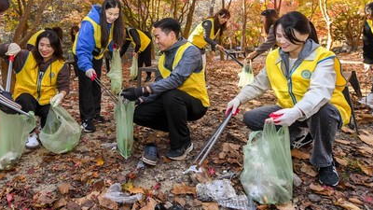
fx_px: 218
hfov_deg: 79.5
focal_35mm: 22
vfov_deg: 49.9
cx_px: 137
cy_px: 59
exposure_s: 1/160
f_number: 4.5
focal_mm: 14
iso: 800
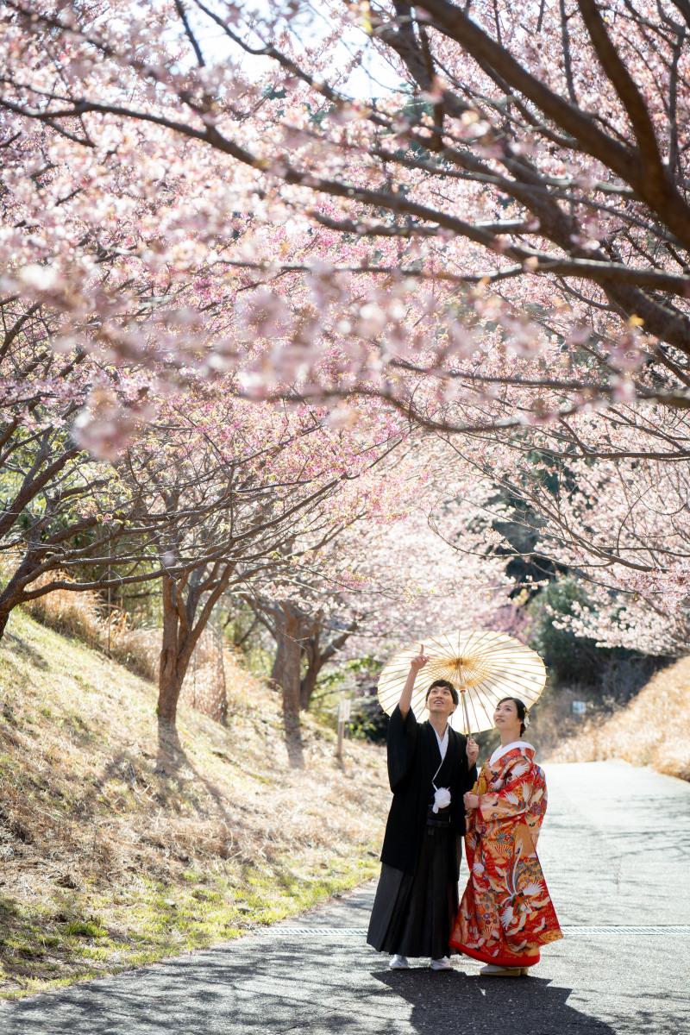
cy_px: 518
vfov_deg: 26.3
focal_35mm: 77
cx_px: 345
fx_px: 2214
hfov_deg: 17.7
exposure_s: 1/800
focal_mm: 77
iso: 200
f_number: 2.8
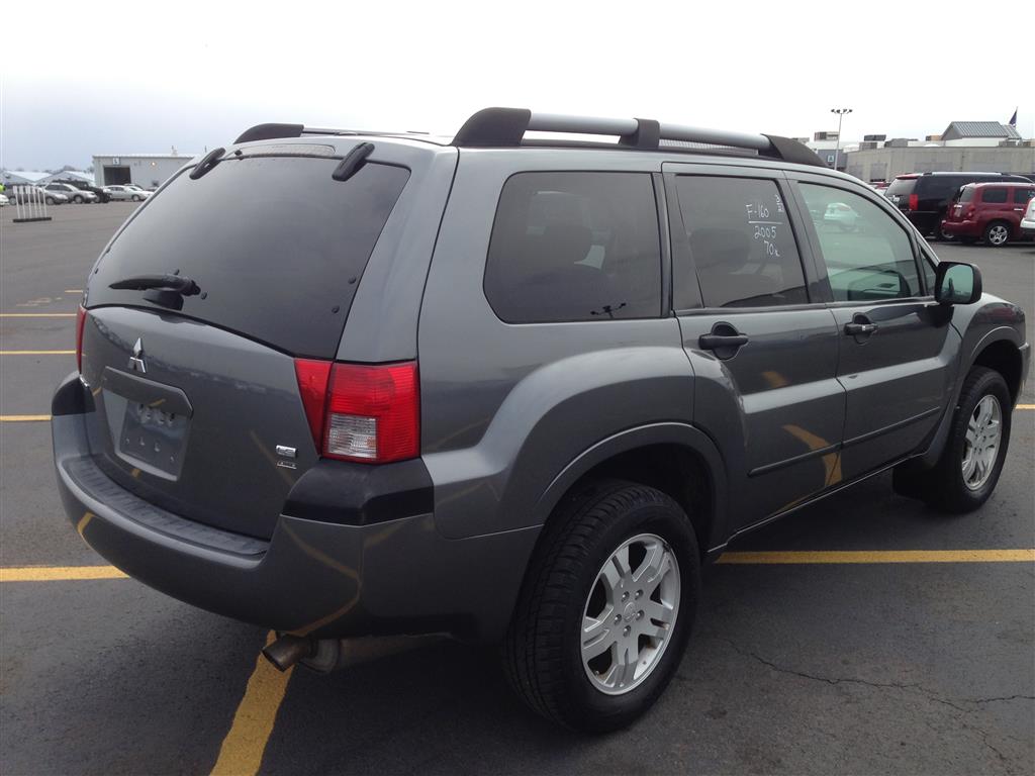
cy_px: 388
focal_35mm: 33
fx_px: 987
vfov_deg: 42.9
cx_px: 518
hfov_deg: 55.4
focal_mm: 4.13
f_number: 2.4
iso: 50
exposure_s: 1/889
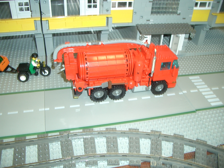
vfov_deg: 40.7
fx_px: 226
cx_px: 112
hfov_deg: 52.6
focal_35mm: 35
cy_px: 84
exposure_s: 1/40
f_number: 2.6
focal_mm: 5.8
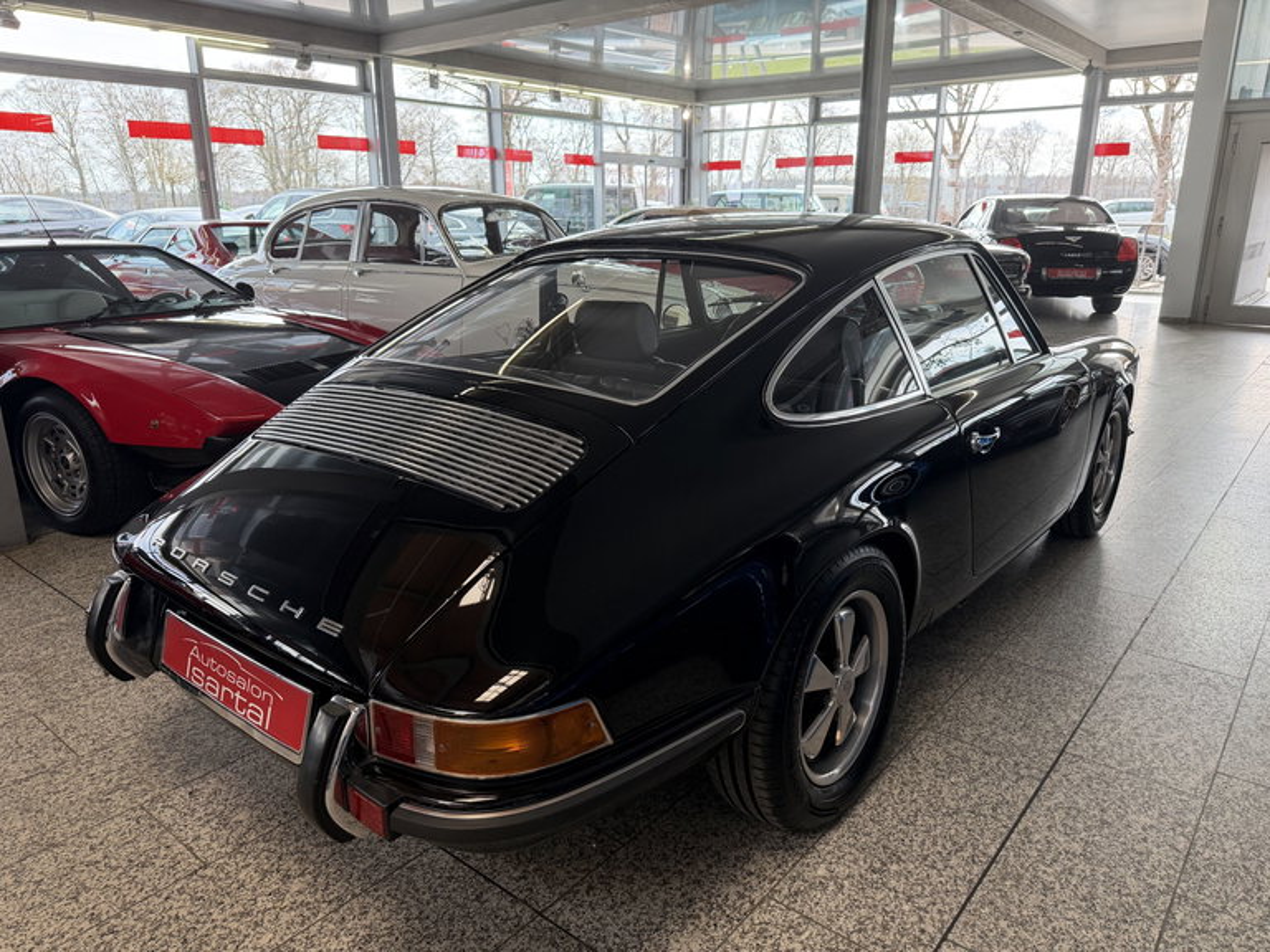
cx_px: 635
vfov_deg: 56.8
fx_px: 881
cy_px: 476
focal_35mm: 24
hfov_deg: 71.6
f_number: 1.78
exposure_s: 1/218
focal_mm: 6.76
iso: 160
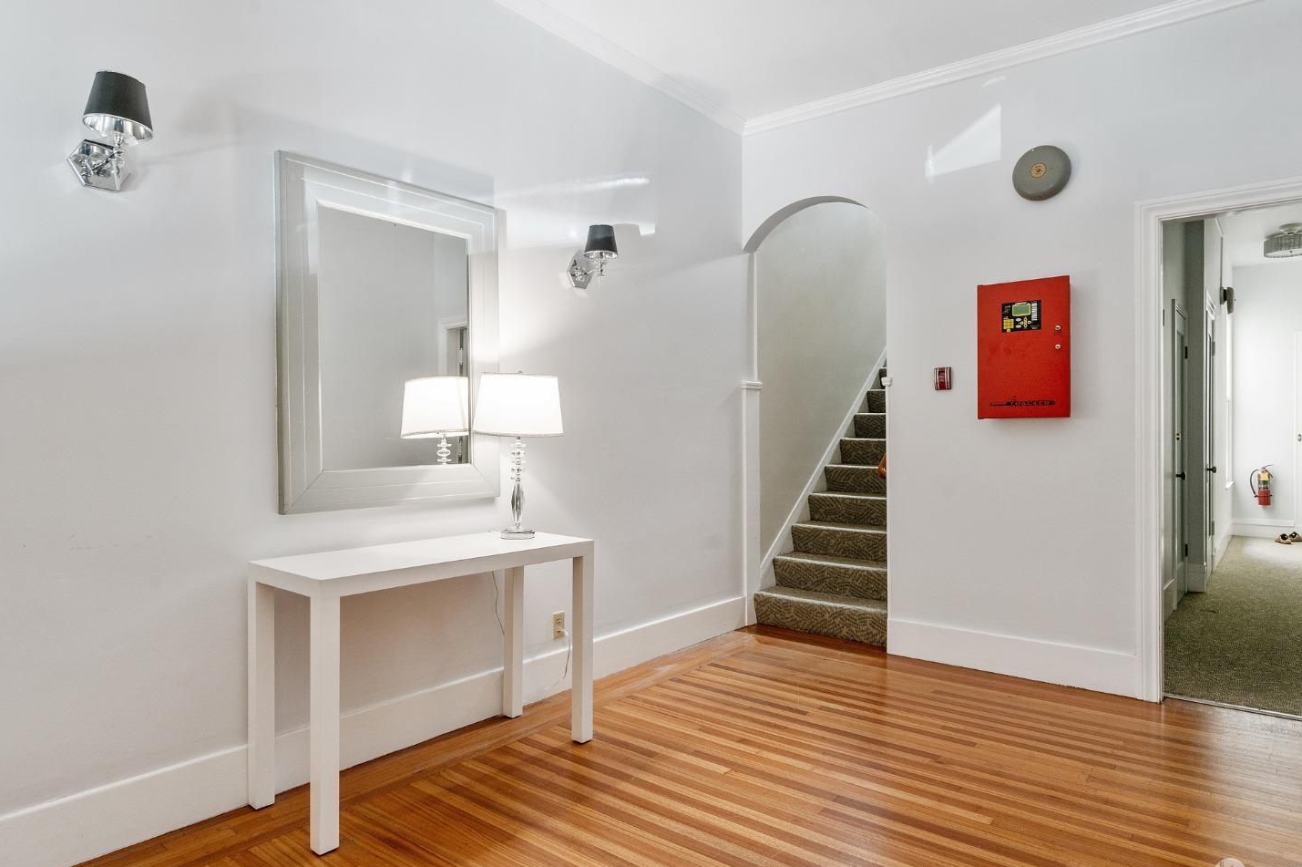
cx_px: 673
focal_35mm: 21
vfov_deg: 59.4
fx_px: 759
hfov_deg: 81.2
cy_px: 441
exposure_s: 1/3
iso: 320
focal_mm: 20
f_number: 8
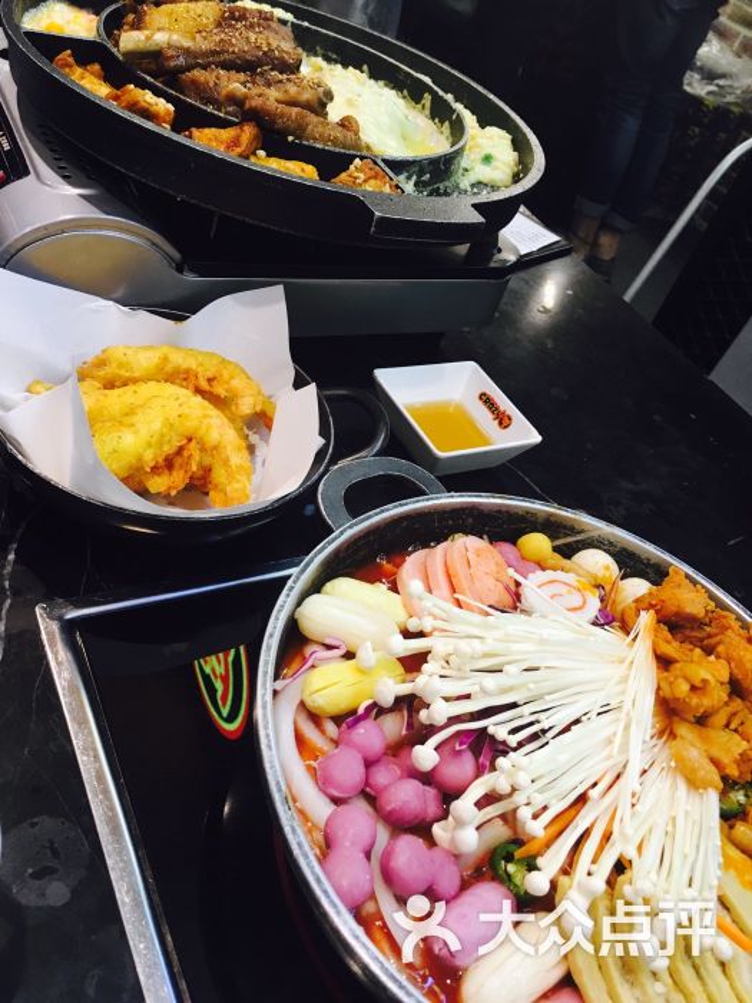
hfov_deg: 48.2
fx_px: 840
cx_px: 376
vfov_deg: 61.7
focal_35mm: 29
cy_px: 502
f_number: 2.2
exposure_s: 1/33
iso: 64
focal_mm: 4.15
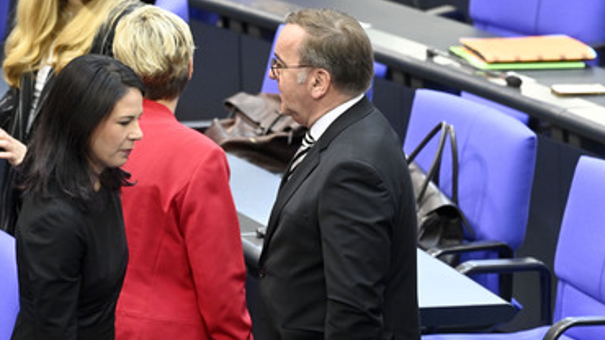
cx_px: 274
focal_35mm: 421
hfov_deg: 5.1
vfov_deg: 2.9
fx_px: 6753
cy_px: 235
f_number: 5.6
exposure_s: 1/250
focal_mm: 330
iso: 10000
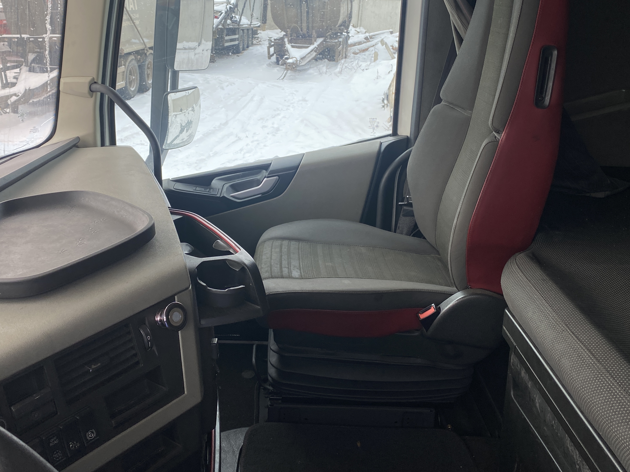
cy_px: 171
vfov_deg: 39.3
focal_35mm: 36
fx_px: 655
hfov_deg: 51.2
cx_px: 278
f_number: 1.8
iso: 32
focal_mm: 4.25
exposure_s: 1/148
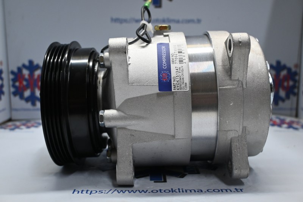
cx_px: 152
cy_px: 101
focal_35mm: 38
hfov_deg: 51.3
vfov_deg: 35.5
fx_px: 316
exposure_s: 1/125
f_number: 4.2
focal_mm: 25
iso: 1000
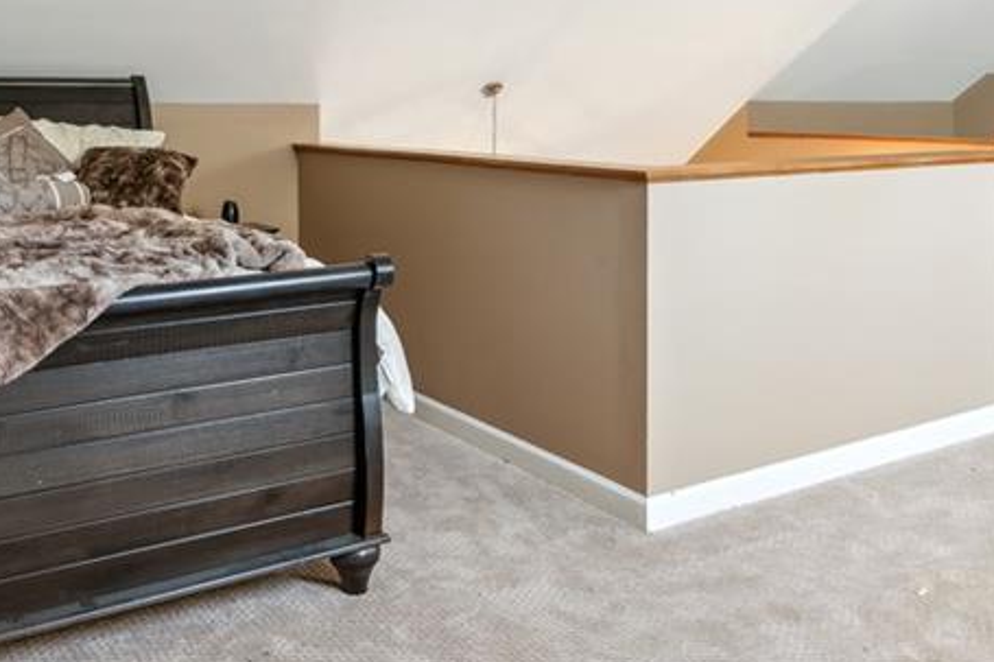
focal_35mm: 37
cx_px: 478
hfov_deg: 51.7
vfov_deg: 34.2
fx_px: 1025
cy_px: 92
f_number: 8
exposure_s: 1/5
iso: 400
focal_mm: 11
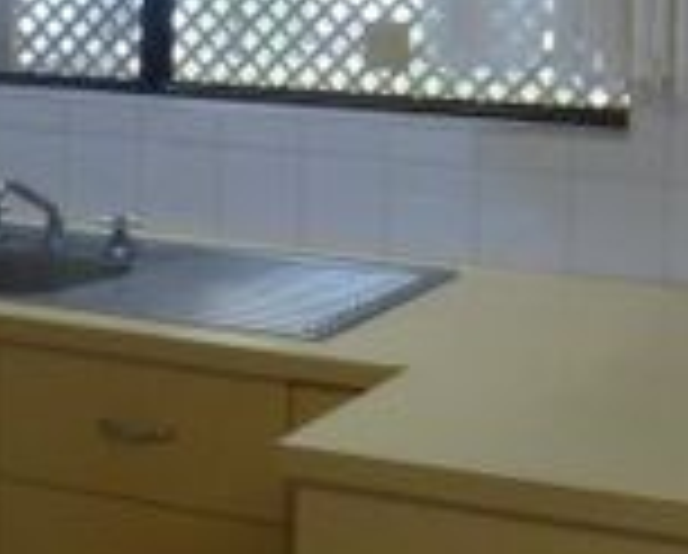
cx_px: 495
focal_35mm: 84
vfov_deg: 17.5
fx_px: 1714
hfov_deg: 22.5
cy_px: -95
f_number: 3.3
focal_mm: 4.3
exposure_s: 1/60
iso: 320
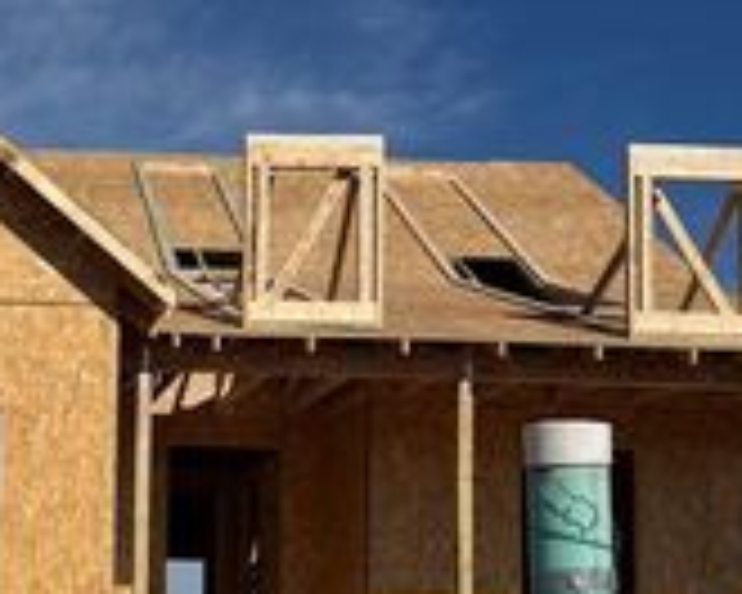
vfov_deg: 21.3
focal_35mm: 71
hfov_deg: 25.2
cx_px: -40
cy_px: 466
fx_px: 1559
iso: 80
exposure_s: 1/10309
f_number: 1.78
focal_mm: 6.76
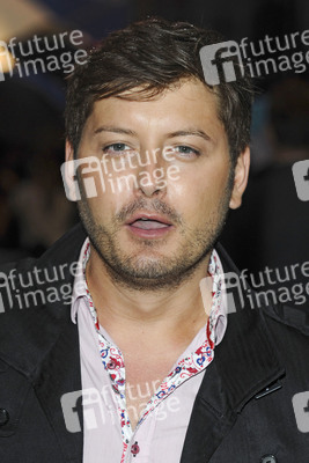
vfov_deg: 14.9
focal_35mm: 138
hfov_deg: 9.9
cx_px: 154
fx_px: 1775
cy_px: 232
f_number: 5.6
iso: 400
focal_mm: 92
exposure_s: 1/160
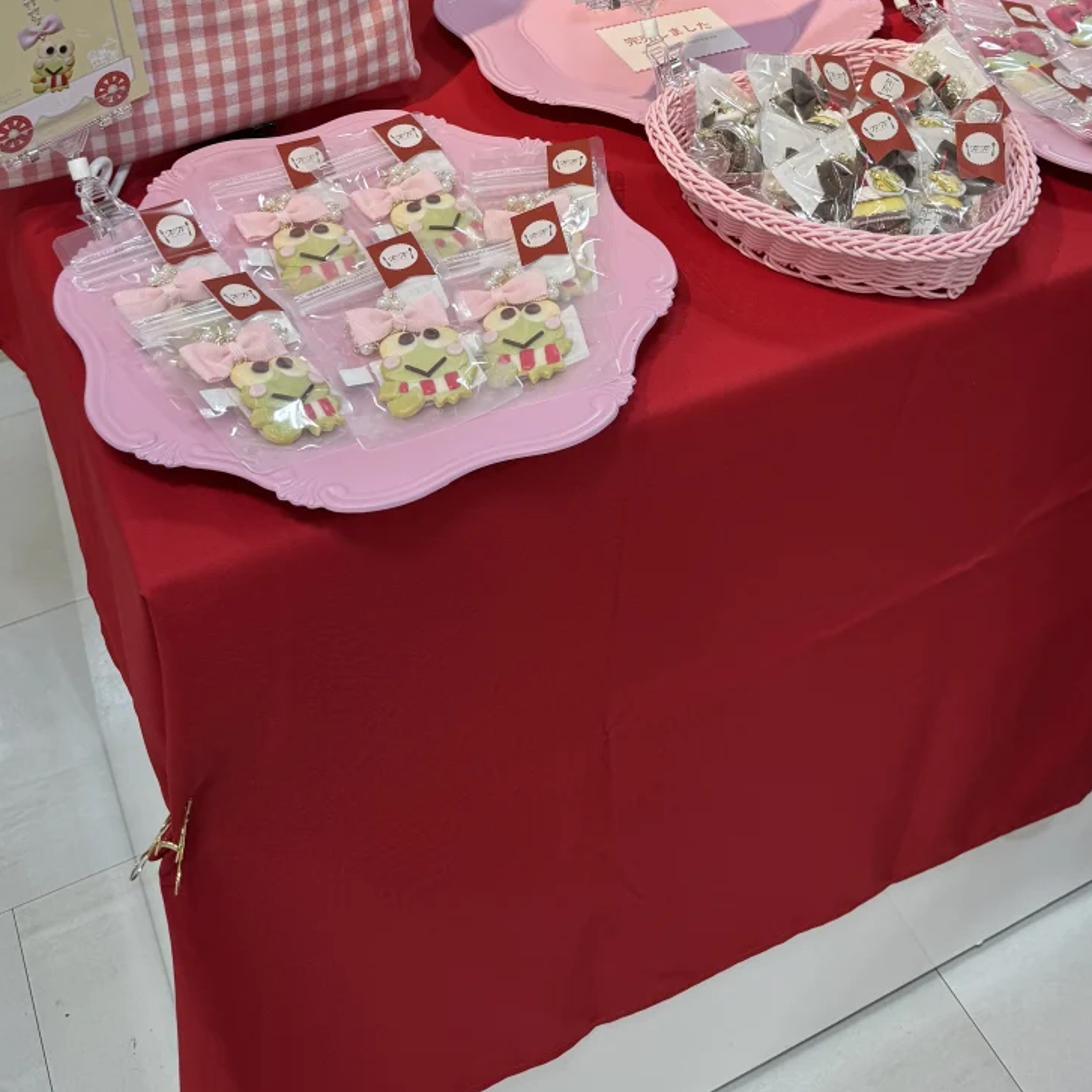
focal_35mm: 42
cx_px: 634
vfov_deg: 37.2
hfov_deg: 39.9
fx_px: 1499
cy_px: 92
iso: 64
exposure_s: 1/100
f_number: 1.78
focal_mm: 6.76
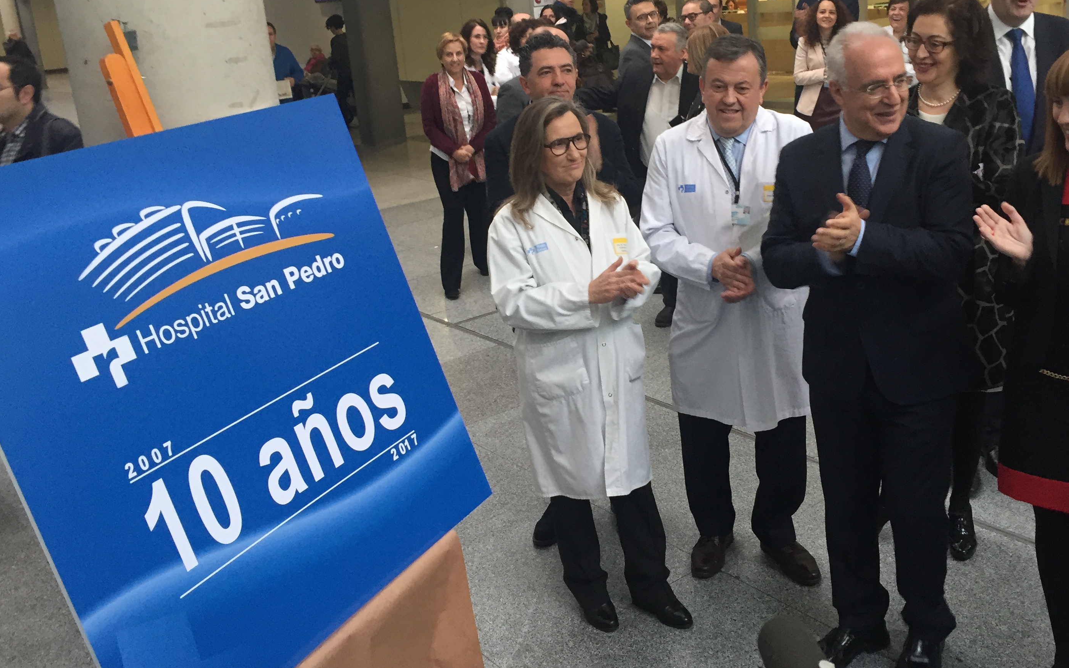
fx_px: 1049
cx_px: 600
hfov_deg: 53.9
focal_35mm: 36
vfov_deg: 35.2
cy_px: 253
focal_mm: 4.15
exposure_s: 1/33
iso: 125
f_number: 2.2
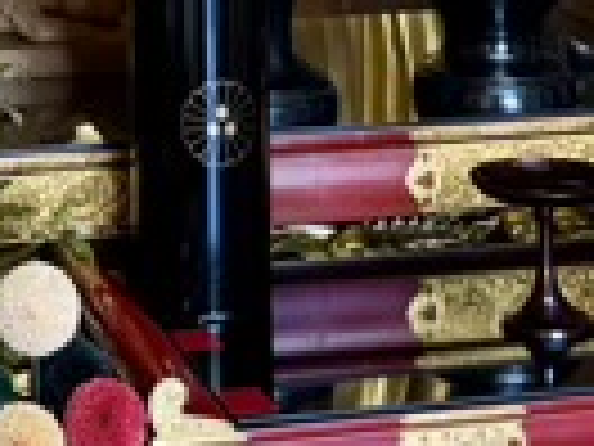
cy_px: -556
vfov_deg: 9.7
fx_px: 2368
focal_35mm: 138
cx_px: 81
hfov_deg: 14.2
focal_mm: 5.96
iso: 250
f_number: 1.6
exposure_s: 1/50
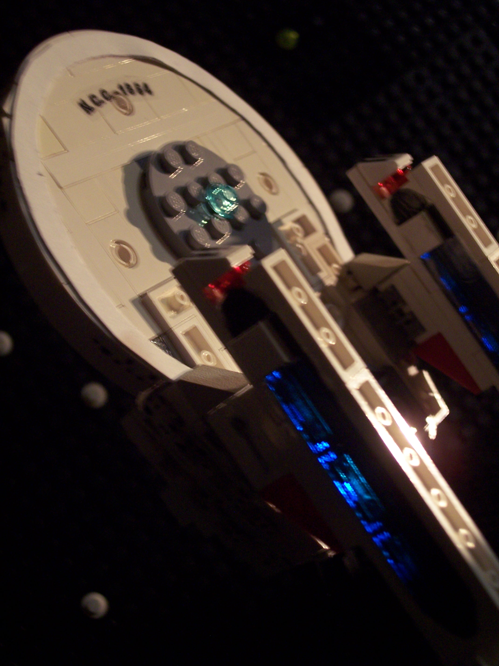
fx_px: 1249
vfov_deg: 29.8
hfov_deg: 22.6
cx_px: 250
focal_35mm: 65
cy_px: 333
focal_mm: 13.3
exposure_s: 1/8
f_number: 4
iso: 200
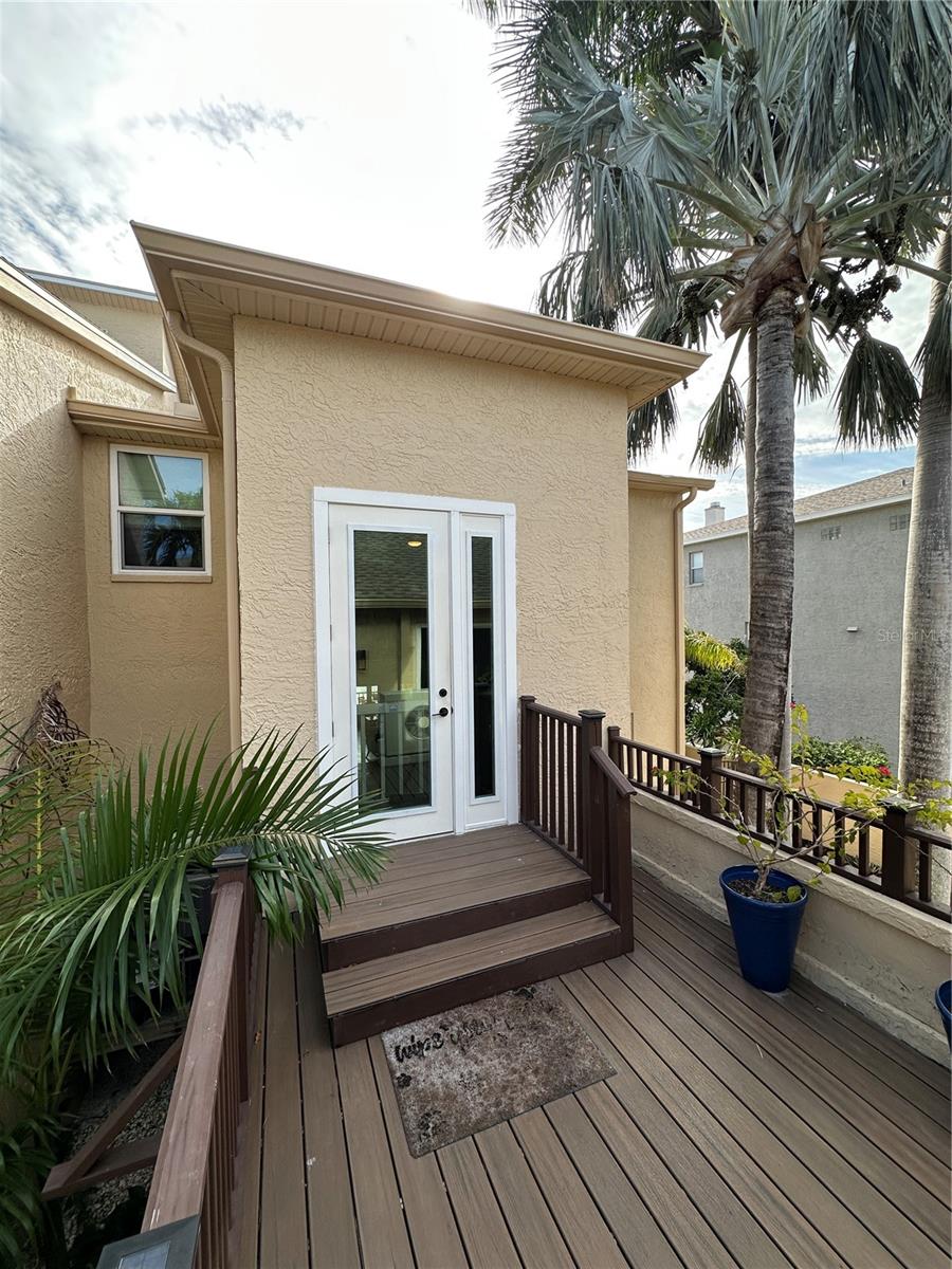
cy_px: 634
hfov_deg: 85.7
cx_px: 476
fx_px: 513
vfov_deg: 102.1
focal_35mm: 14
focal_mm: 2.22
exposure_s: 1/629
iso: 40
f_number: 2.2
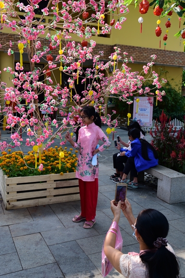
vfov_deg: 54.4
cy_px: 133
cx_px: 89
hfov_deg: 37.8
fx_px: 270
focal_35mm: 35
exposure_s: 1/100
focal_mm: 31
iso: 100
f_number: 5
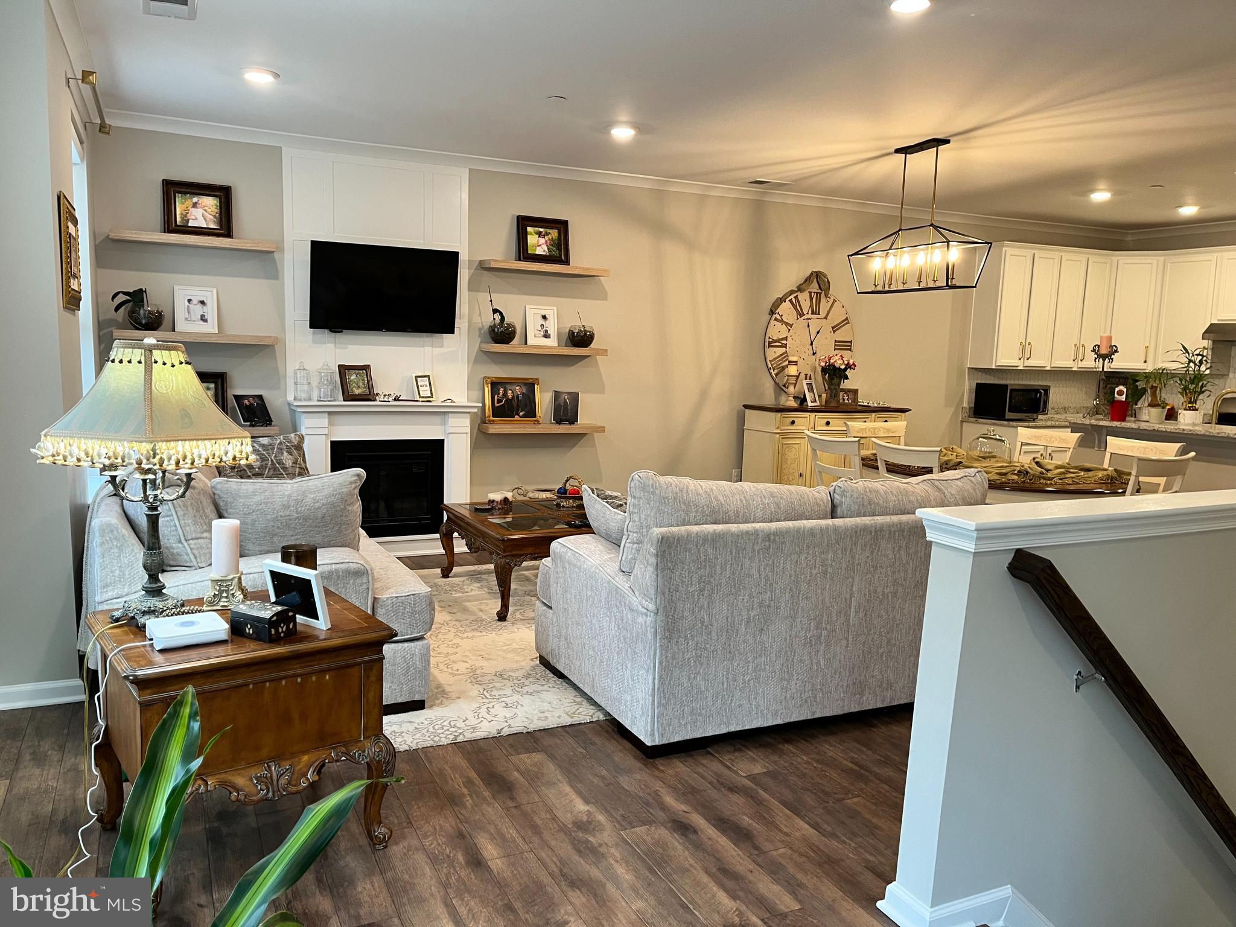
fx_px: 928
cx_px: 618
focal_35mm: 26
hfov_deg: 67.3
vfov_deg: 53.1
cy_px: 464
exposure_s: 1/60
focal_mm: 5.1
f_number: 1.6
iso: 100
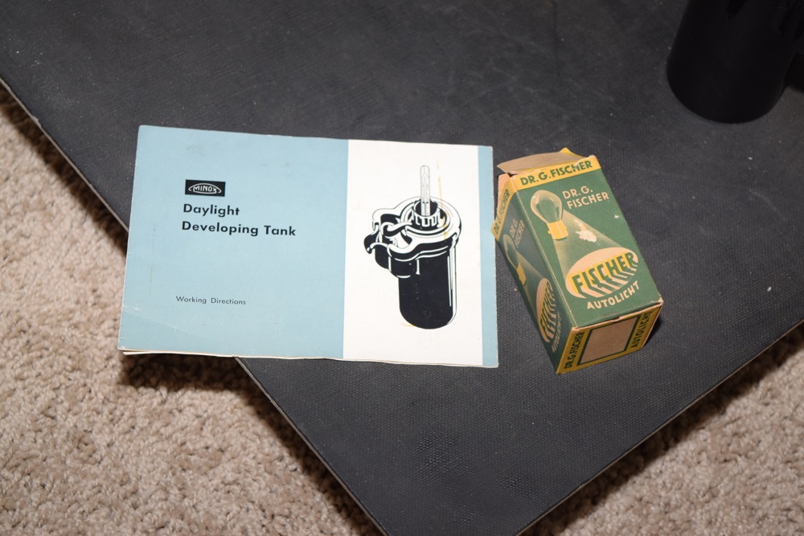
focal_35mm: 82
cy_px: 268
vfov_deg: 16.6
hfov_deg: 24.6
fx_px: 1843
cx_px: 402
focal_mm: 55
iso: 500
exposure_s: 1/60
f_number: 5.6
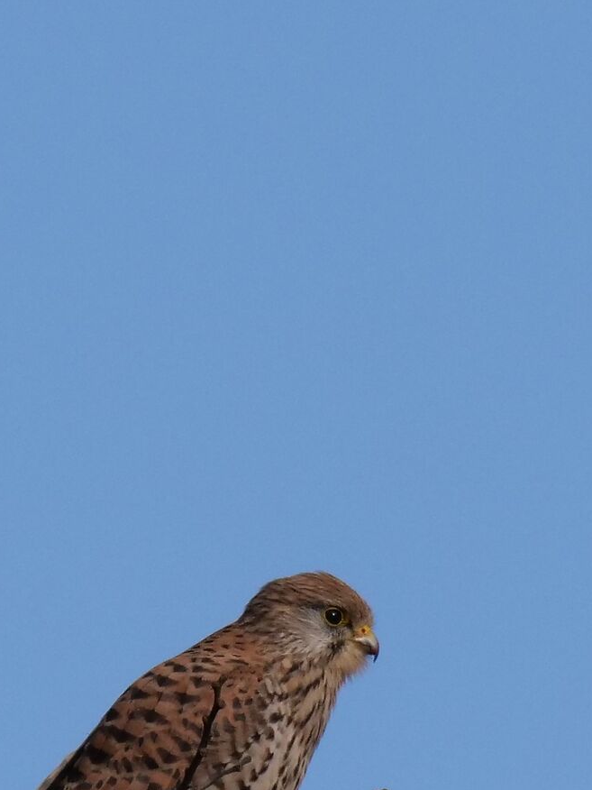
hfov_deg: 0.7
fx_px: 49983
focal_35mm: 2192
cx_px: 393
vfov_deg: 0.9
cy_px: 810
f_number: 8
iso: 800
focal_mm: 400
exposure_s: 1/2500
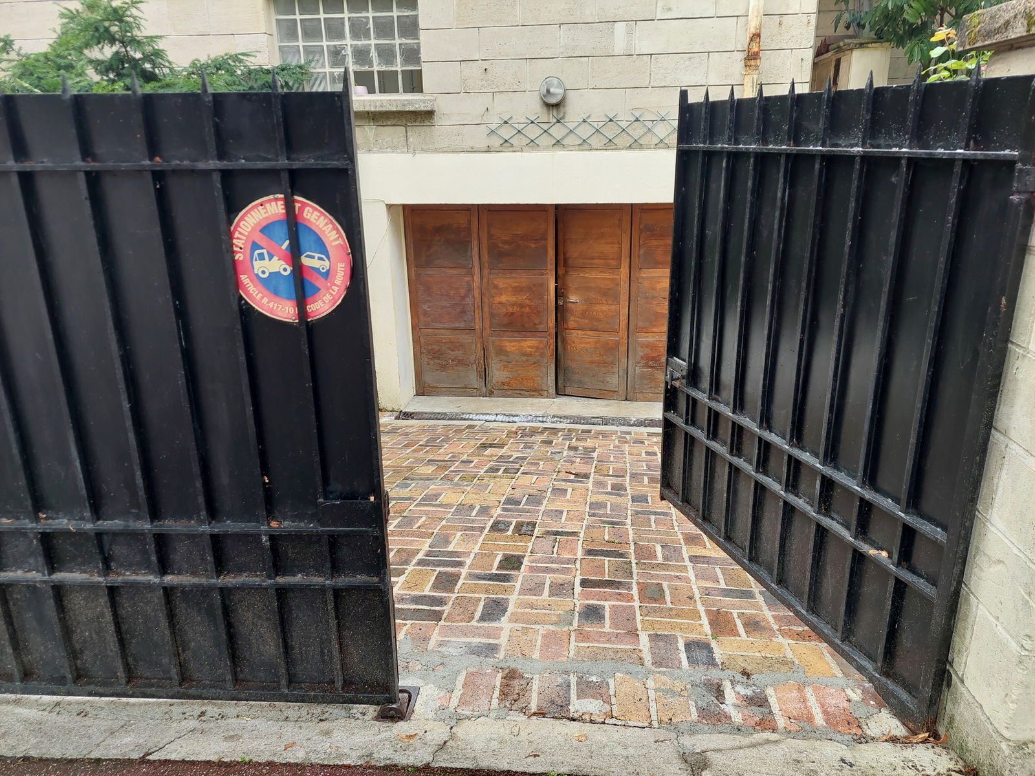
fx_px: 747
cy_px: 388
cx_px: 518
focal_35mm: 25
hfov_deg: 69.4
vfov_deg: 54.9
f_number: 1.8
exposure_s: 1/100
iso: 50
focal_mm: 5.23
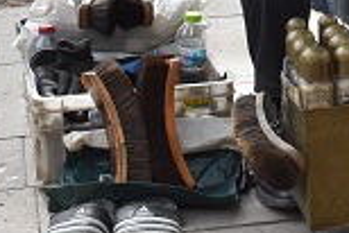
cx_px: 397
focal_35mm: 175
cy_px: -131
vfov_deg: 7.7
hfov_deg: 11.5
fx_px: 1698
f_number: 8
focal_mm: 30
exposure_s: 1/500
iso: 560
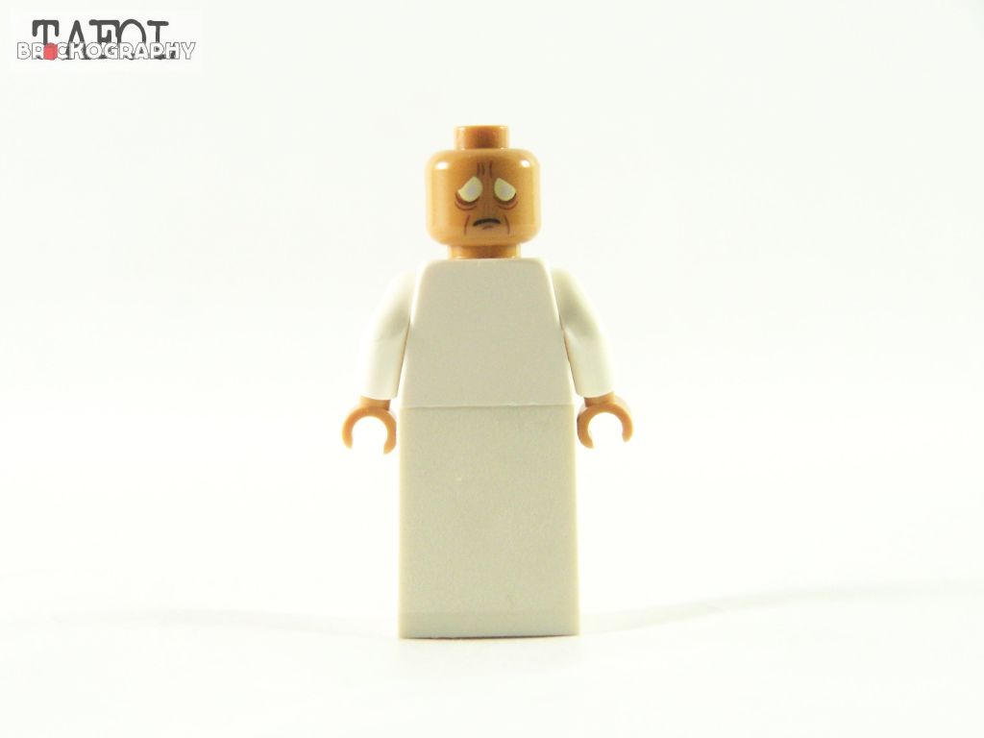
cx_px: 492
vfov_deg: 12.7
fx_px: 3326
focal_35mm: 117
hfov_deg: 16.8
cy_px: 369
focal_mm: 19.4
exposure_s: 1/60
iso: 400
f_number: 3.6
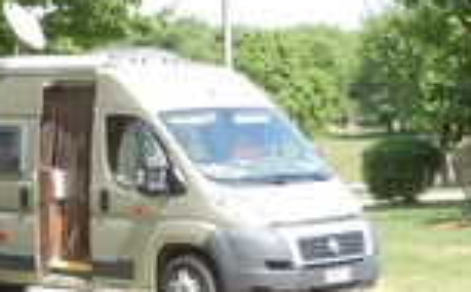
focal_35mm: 125
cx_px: 154
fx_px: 1602
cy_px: 86
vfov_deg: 10.4
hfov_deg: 16.7
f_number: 3.5
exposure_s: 1/250
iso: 100
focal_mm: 5.4
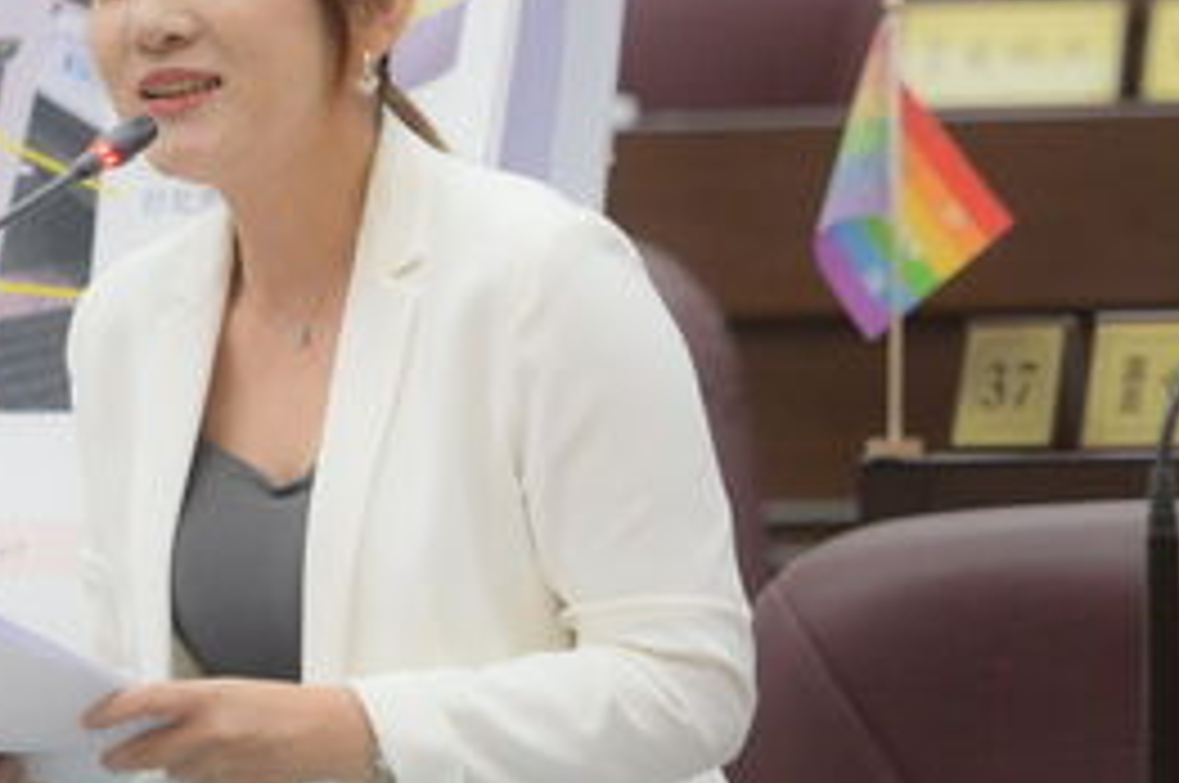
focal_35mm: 429
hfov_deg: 4.8
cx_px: -14
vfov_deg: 3.2
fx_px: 14032
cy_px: 225
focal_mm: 125
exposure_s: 1/200
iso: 2000
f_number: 3.2
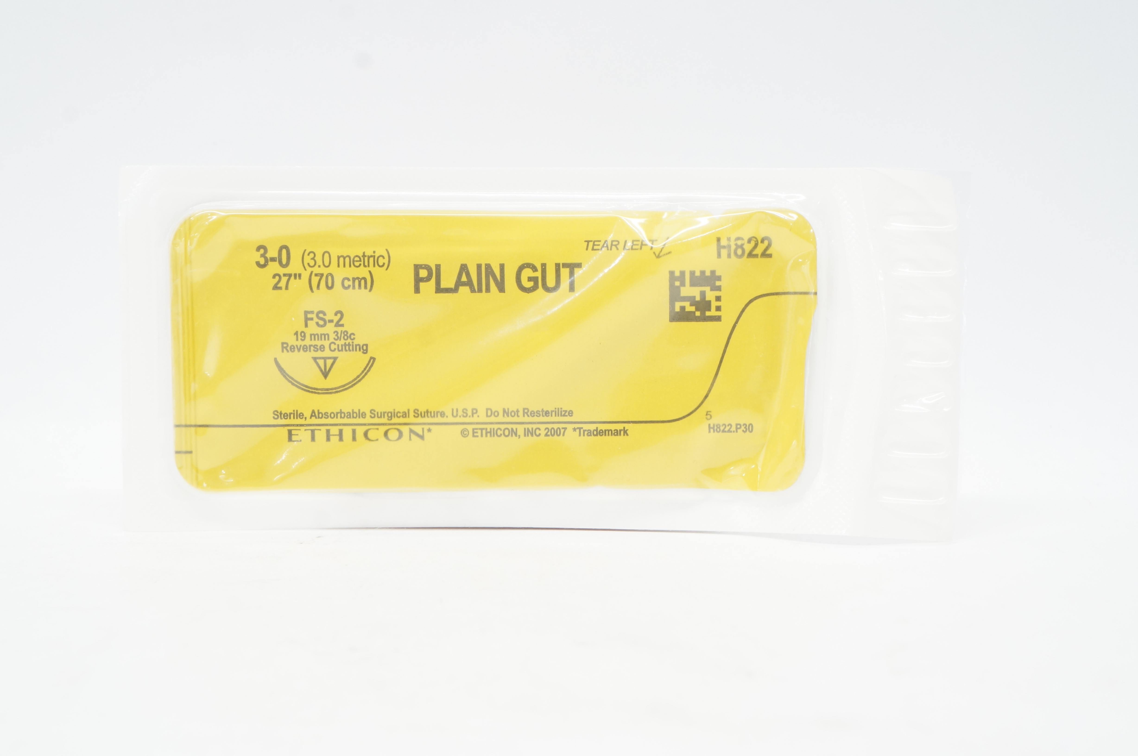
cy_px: 378
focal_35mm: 54
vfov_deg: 25.0
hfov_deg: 36.9
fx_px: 1705
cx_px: 569
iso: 800
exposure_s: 1/20
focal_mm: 36
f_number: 10
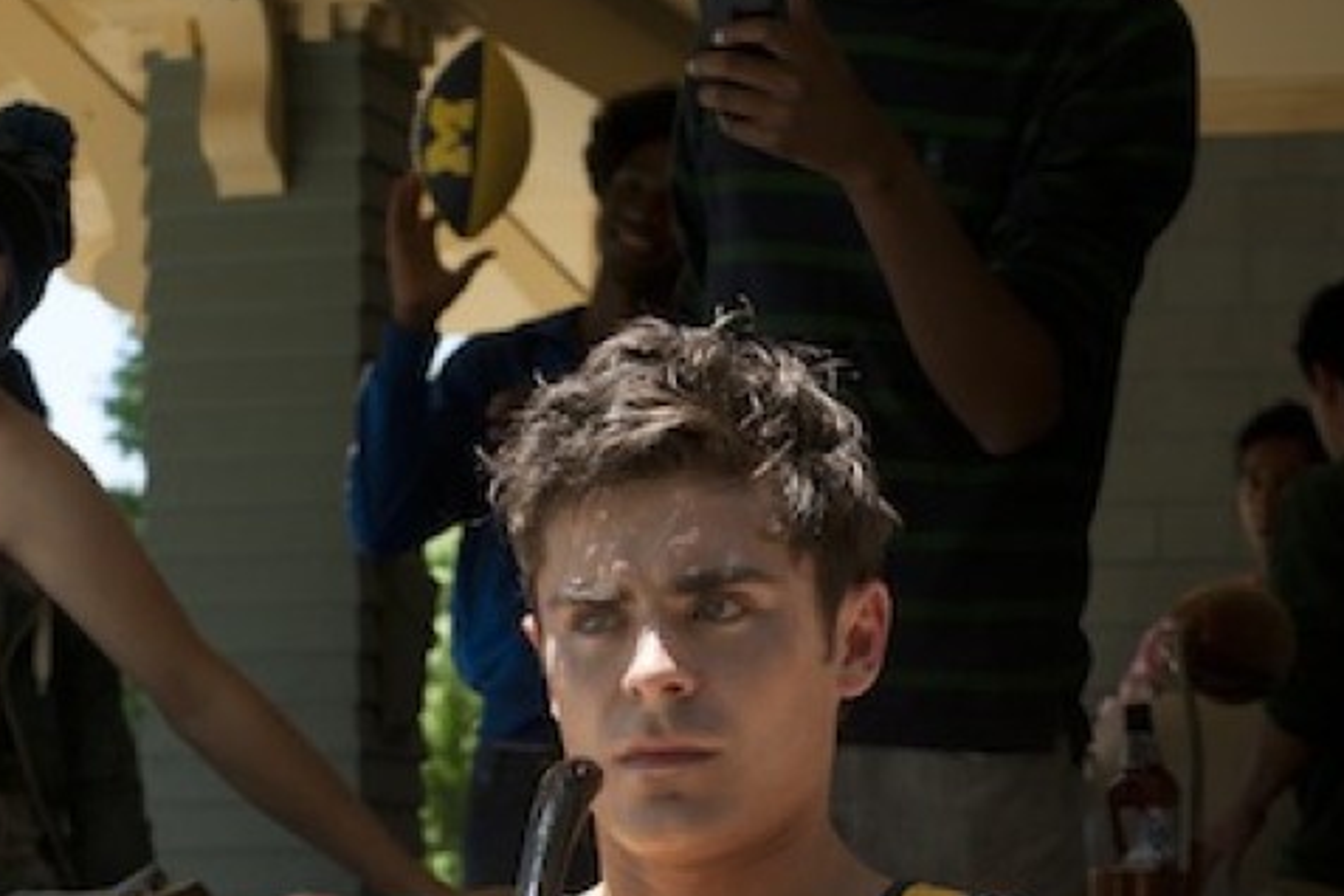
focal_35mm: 161
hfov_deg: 12.8
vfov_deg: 8.5
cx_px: 676
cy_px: 927
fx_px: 6010
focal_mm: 50
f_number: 7.1
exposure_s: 1/400
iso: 250
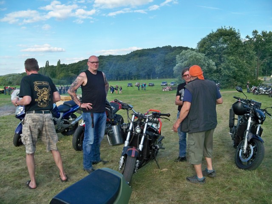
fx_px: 275
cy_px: 102
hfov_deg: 52.6
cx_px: 136
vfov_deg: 40.7
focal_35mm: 35
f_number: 3.5
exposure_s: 1/320
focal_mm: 6.2
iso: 160
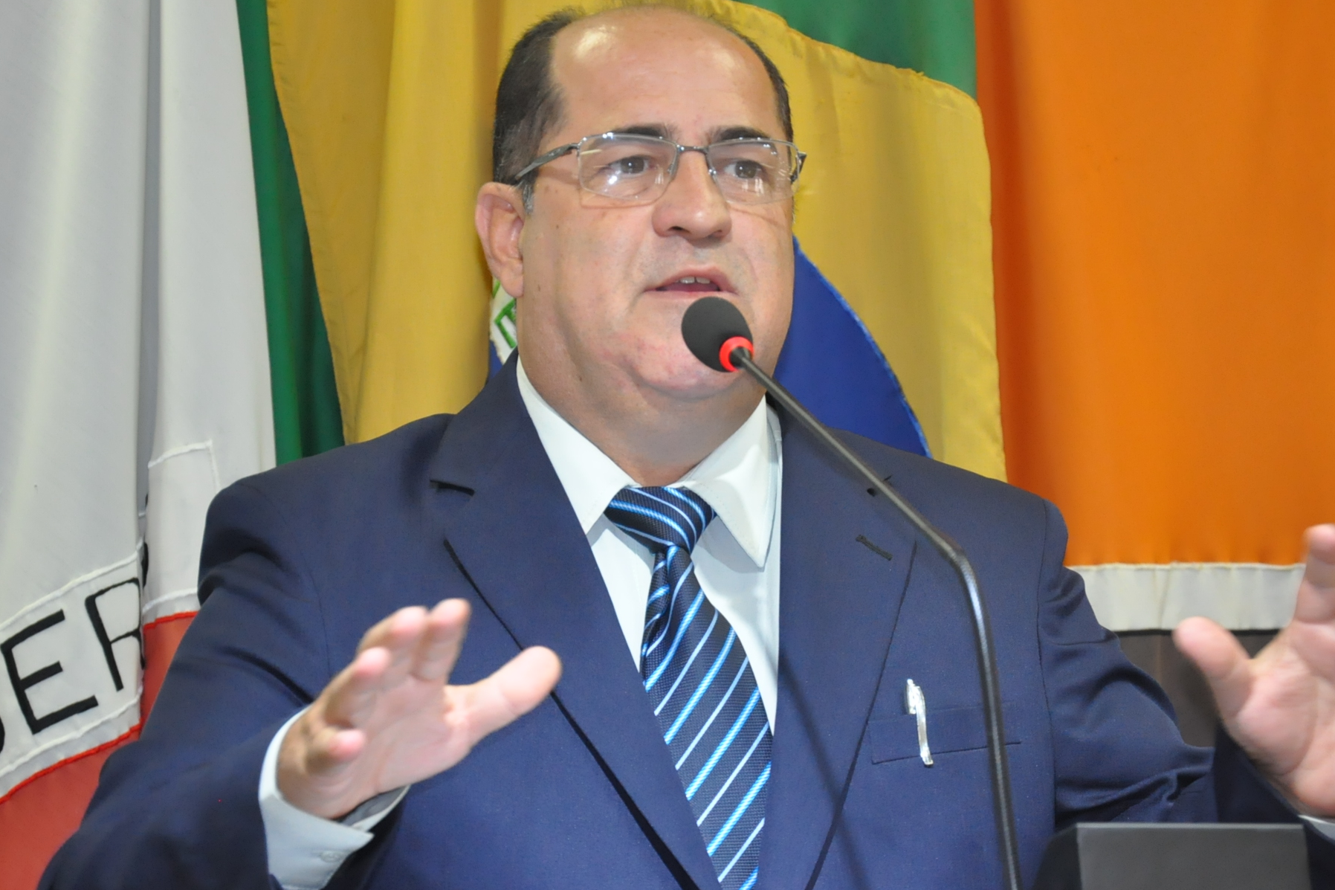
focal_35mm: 161
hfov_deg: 12.8
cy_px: 433
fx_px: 5969
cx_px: 674
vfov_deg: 8.5
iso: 2000
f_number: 5.6
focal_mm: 90
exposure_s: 1/60
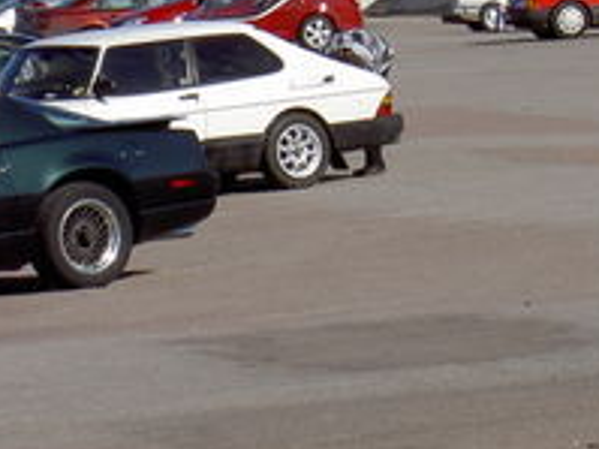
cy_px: 241
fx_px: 6502
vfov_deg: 4.0
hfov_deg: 5.3
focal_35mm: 376
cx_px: -81
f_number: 8.3
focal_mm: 24
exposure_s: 1/200
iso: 50
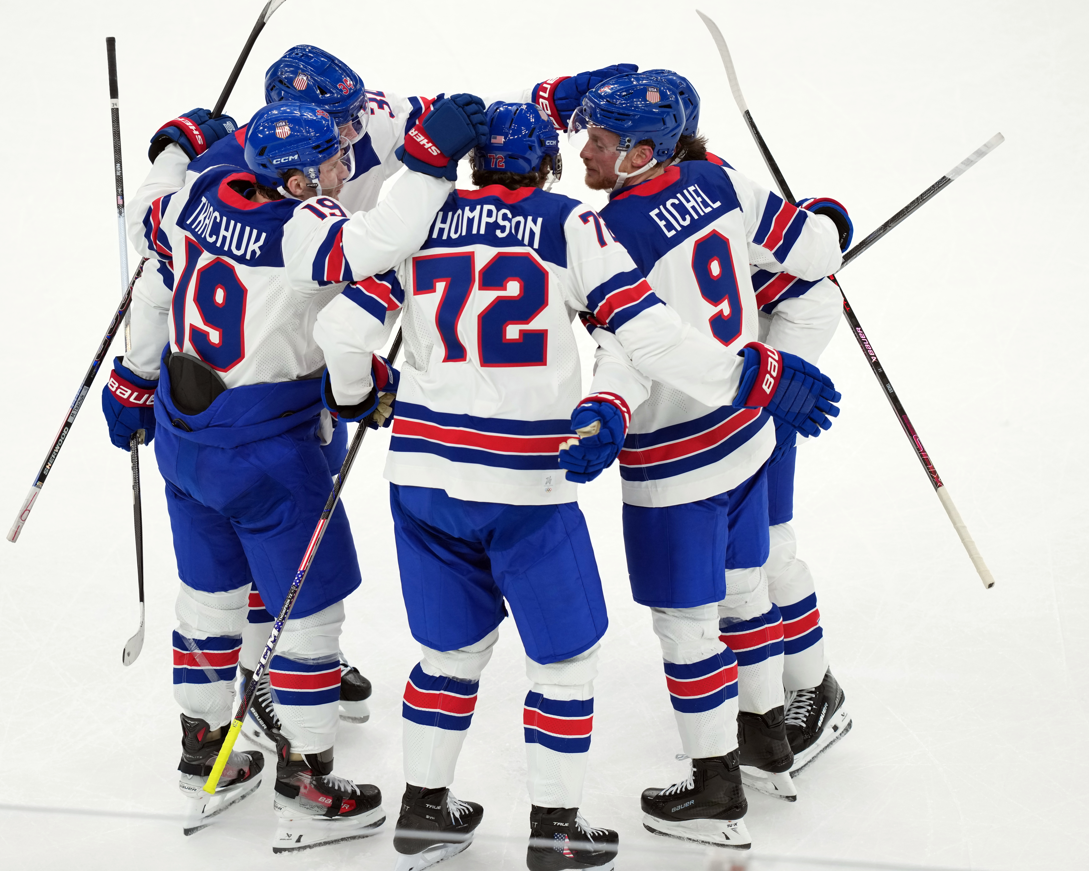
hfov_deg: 4.3
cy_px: 435
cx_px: 570
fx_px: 14535
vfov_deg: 3.4
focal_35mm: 451
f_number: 3.5
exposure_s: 1/2000
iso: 2000
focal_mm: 400
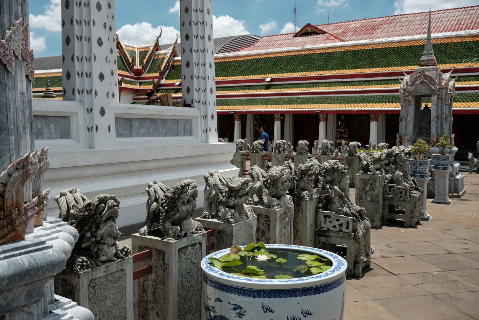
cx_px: 240
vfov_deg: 41.1
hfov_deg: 58.7
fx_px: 426
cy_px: 160
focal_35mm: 32
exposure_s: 1/1250
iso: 500
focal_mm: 21.2
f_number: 5.6
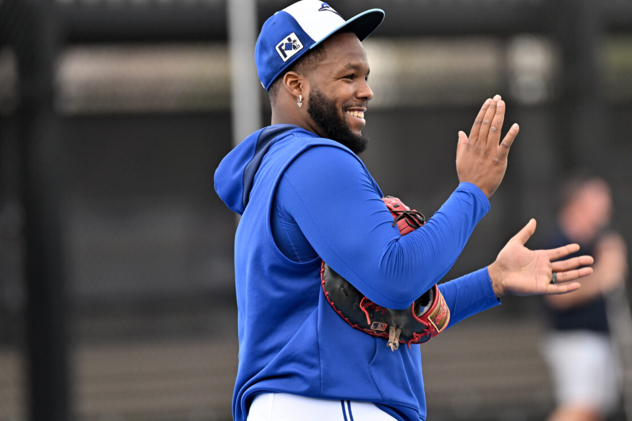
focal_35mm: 498
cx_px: 317
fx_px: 8743
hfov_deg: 4.1
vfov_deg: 2.8
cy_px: 222
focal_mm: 300
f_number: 3.2
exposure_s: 1/800
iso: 200
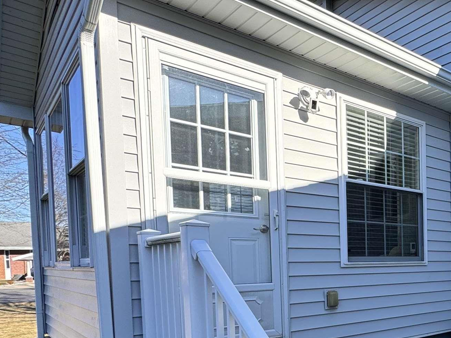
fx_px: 430
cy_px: 282
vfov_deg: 40.7
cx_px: 470
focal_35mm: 33
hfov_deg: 45.0
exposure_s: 1/423
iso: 40
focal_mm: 2.22
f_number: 2.2
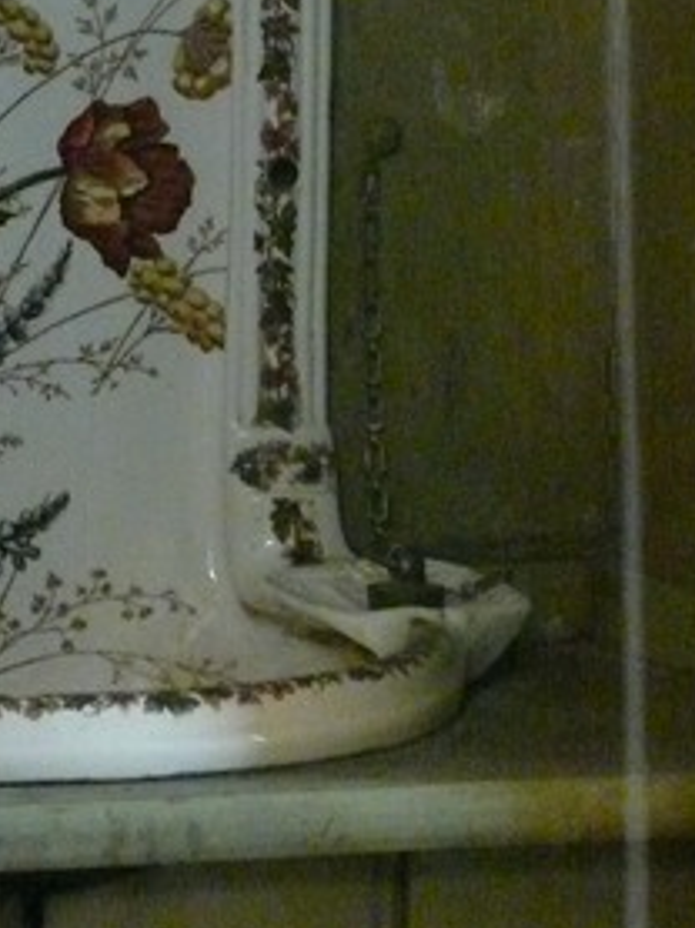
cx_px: -197
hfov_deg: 6.1
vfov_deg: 8.2
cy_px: -124
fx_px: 6435
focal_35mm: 240
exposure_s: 1/6
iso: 800
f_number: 3.2
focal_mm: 18.8
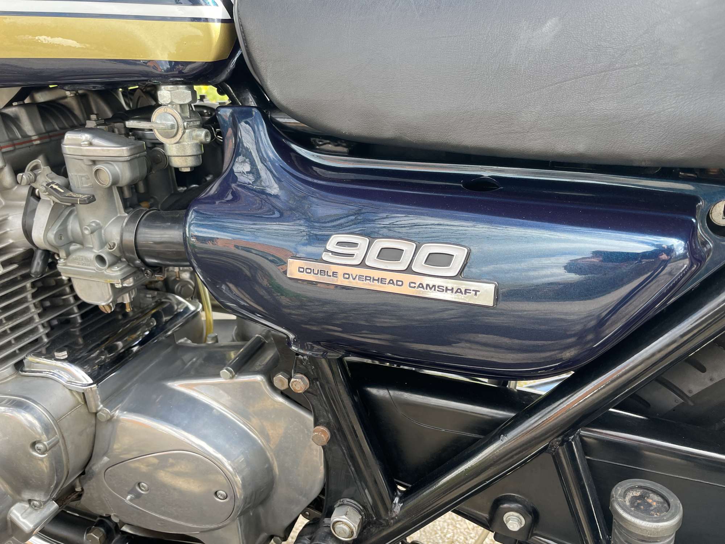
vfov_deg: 53.1
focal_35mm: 26
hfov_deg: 67.3
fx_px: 545
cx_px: 362
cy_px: 272
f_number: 1.6
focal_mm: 4.2
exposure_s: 1/246
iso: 32
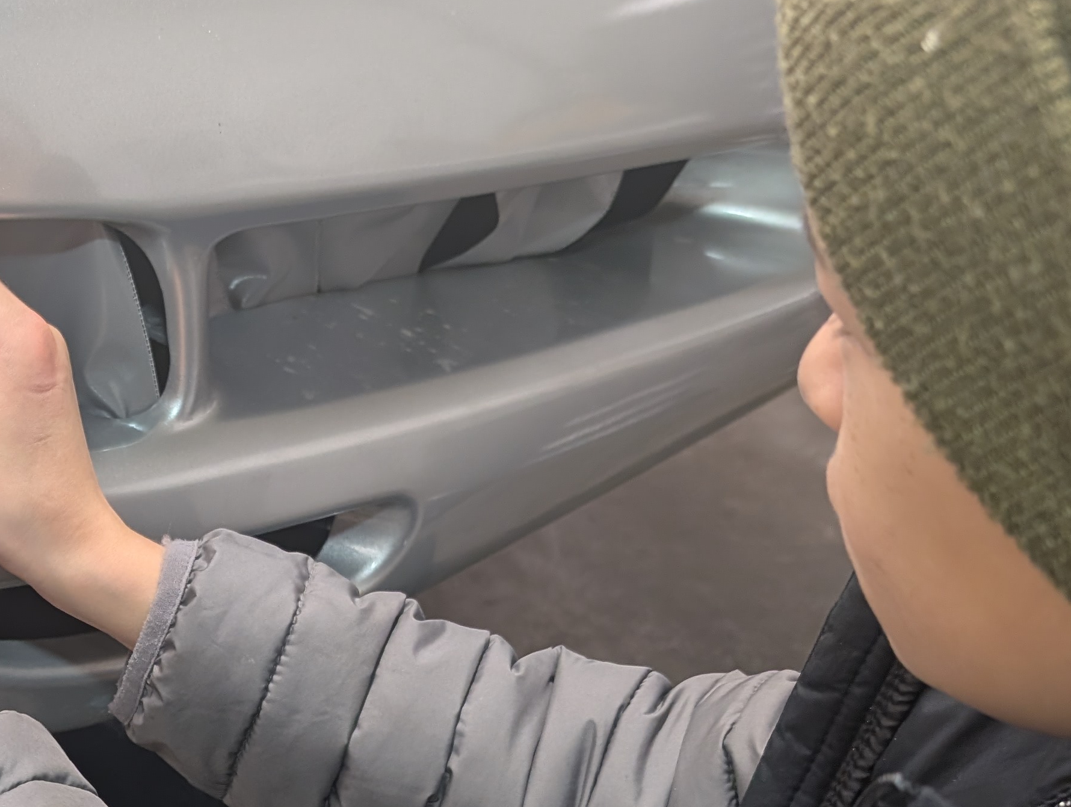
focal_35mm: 55
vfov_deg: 25.5
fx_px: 1704
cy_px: 781
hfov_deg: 32.8
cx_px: 70
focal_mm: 6.9
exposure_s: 1/60
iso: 188
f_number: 1.68
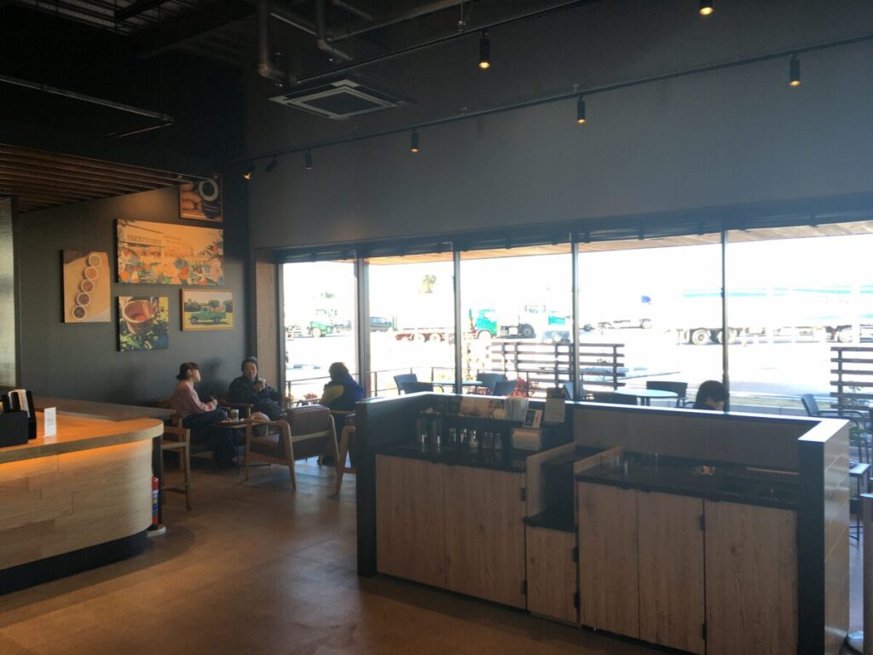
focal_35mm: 29
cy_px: 328
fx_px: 731
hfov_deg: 61.7
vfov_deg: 48.2
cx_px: 436
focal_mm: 4.15
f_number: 2.2
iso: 32
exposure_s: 1/60
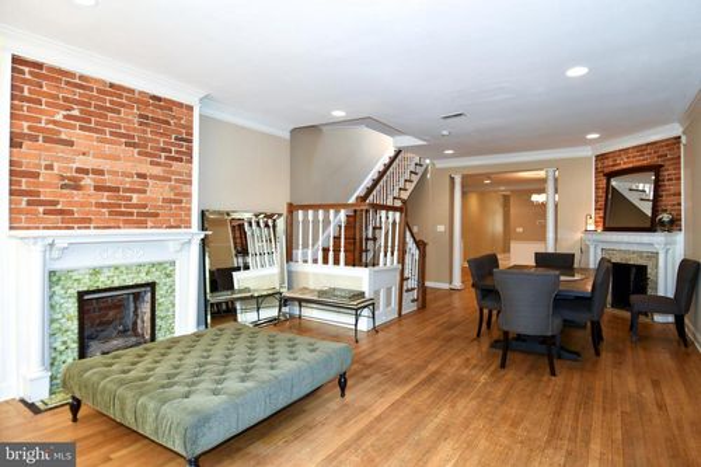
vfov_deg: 67.3
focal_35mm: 18
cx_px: 350
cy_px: 234
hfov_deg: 90.0
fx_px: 350
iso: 450
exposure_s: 1/60
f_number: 4
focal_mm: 12
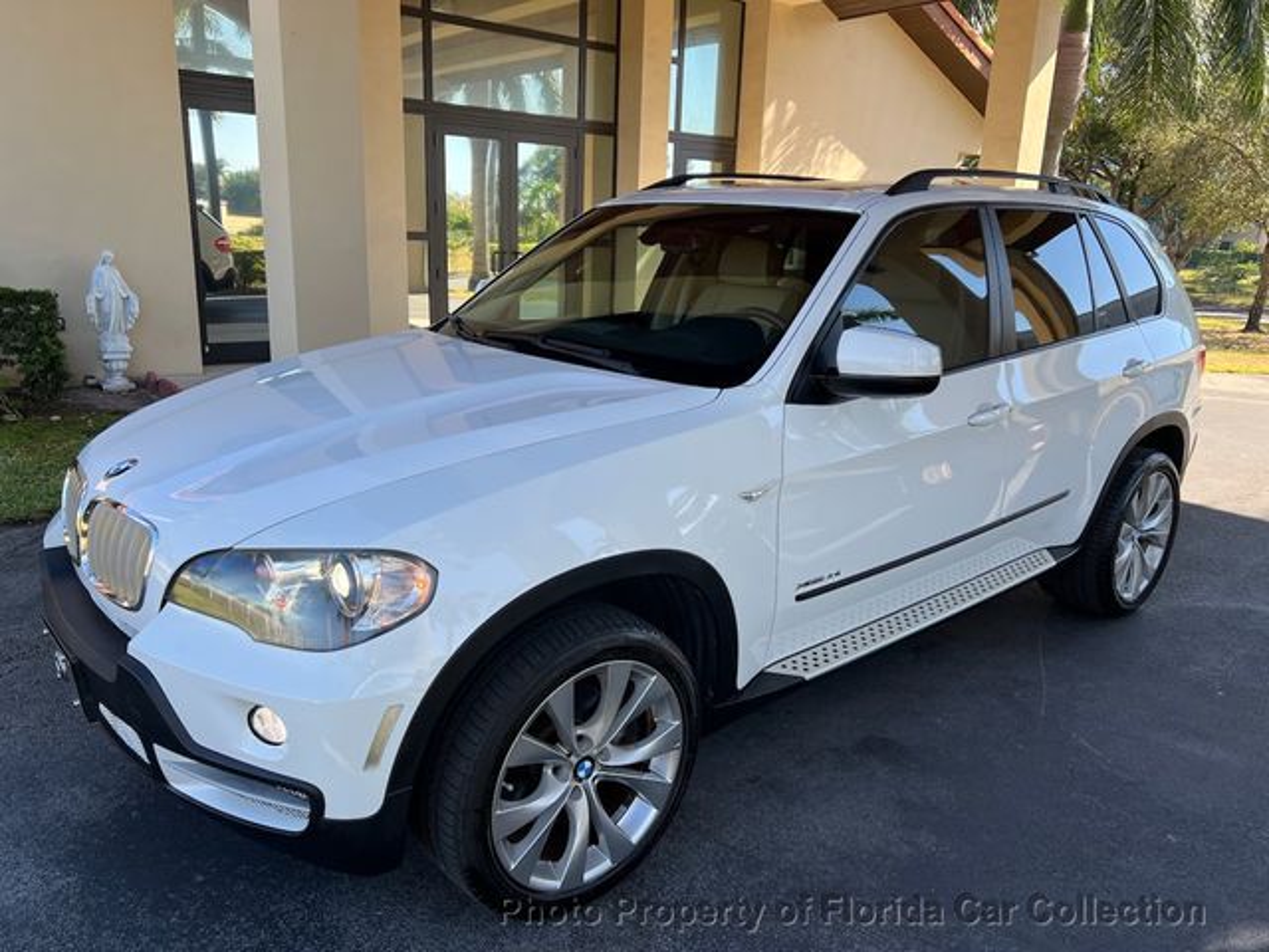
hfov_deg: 67.3
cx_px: 634
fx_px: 953
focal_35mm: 26
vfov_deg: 53.1
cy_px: 476
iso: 50
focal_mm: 5.7
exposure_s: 1/700
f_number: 1.5
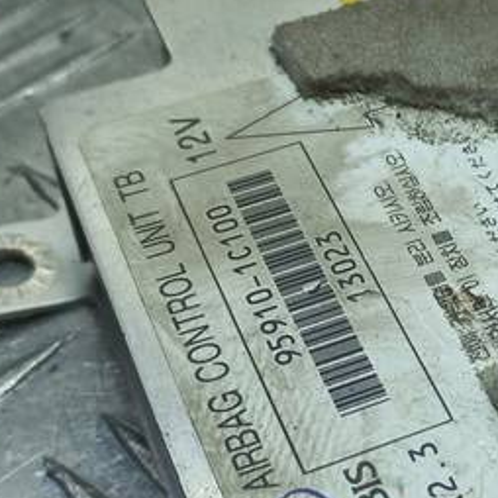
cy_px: 294
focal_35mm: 89
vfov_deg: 19.5
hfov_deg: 19.1
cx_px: 473
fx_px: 1449
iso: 25
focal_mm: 4.6
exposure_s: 1/100
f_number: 1.8
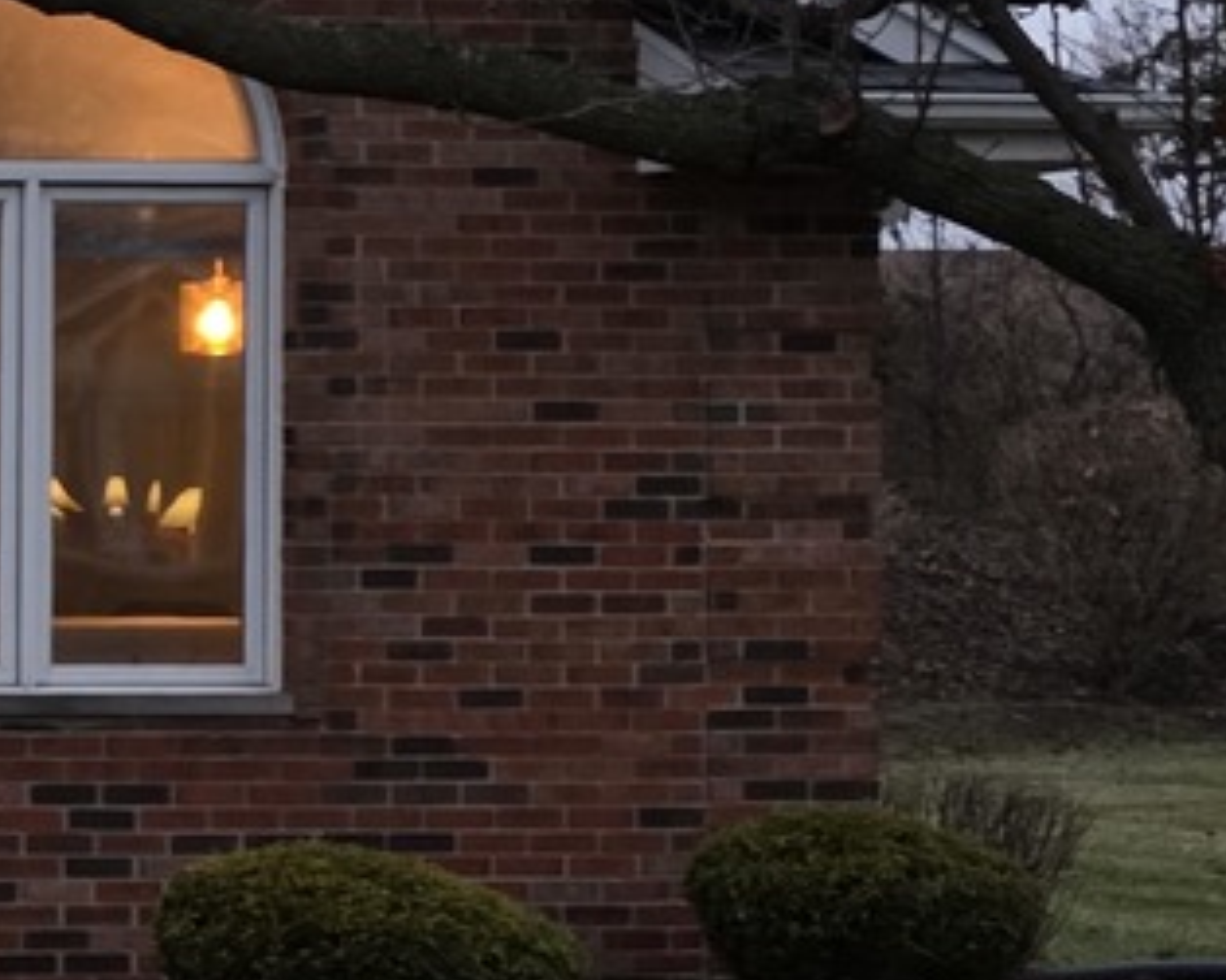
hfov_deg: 15.2
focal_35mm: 103
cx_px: -1210
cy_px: 558
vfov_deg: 14.9
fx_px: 3736
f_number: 1.7
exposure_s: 1/60
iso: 500
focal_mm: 6.3
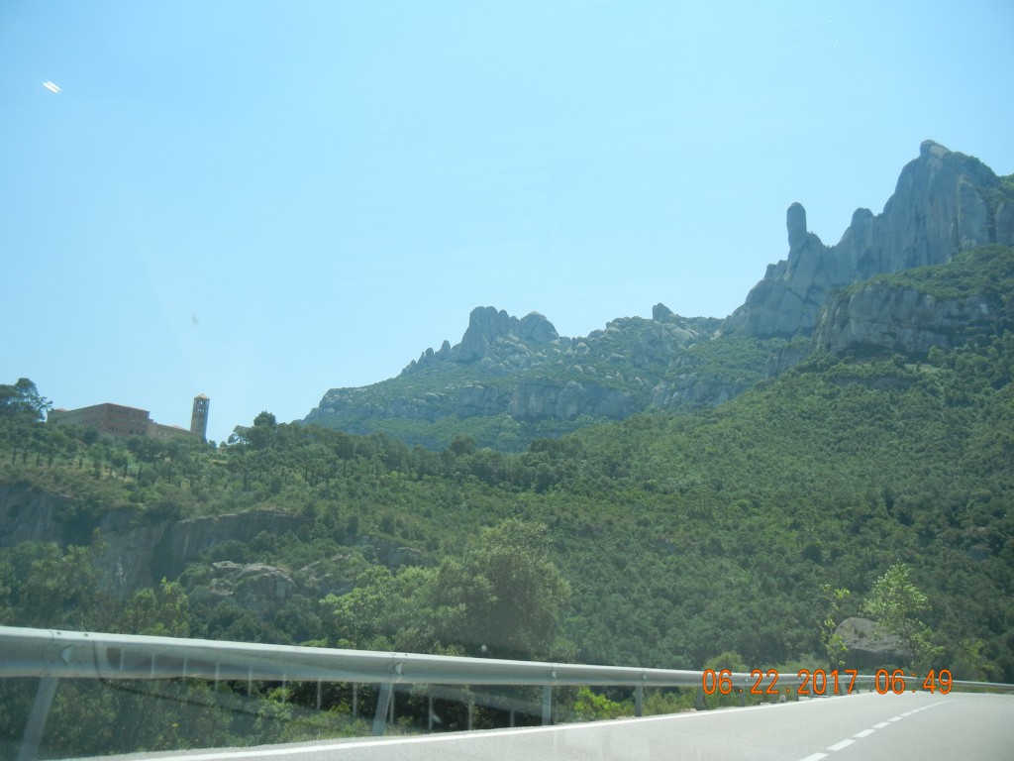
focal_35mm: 30
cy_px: 380
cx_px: 507
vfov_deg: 46.8
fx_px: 879
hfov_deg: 60.0
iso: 160
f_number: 3.5
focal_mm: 5.4
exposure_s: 1/900
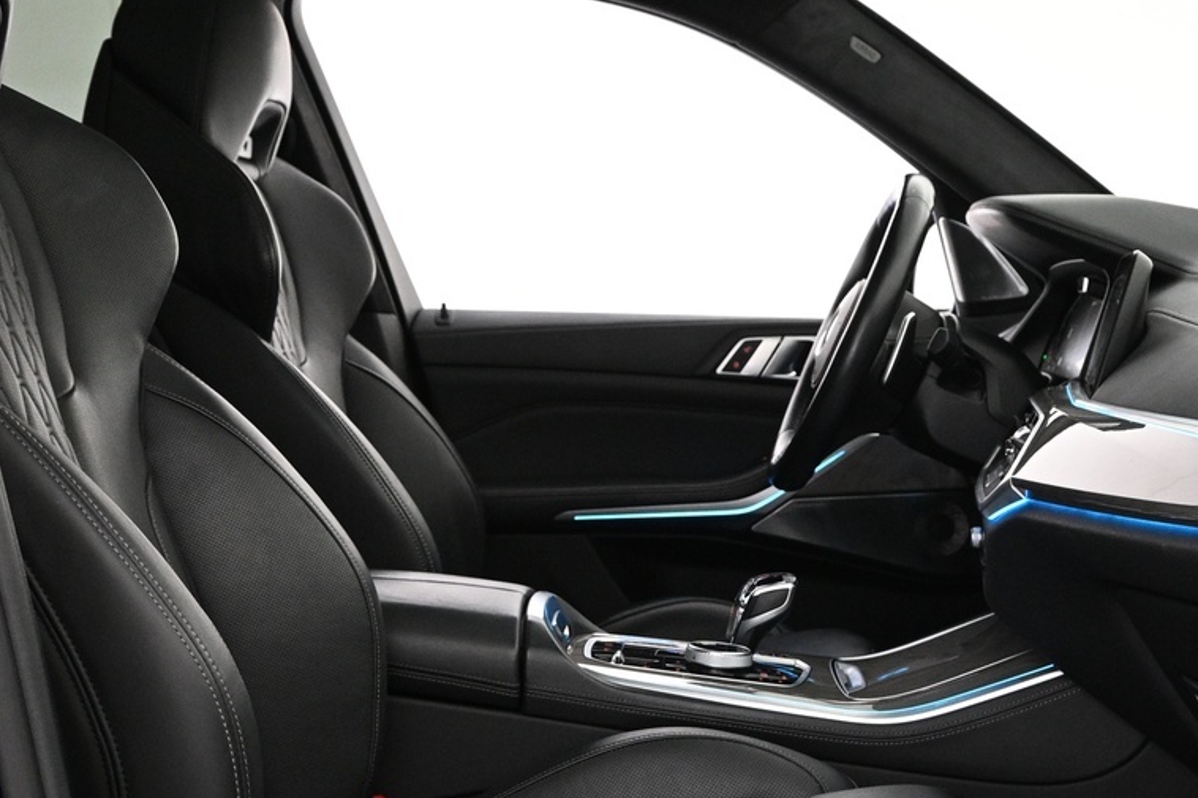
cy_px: 438
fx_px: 2080
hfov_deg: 32.0
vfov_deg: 21.7
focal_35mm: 63
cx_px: 721
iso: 1600
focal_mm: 19.5
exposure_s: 1/30
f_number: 3.8
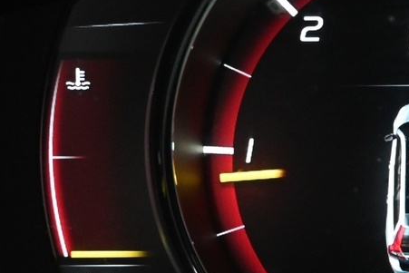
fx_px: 1591
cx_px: 400
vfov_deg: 9.8
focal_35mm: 140
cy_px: 174
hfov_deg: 14.4
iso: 1800
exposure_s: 1/40
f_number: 4.5
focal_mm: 26
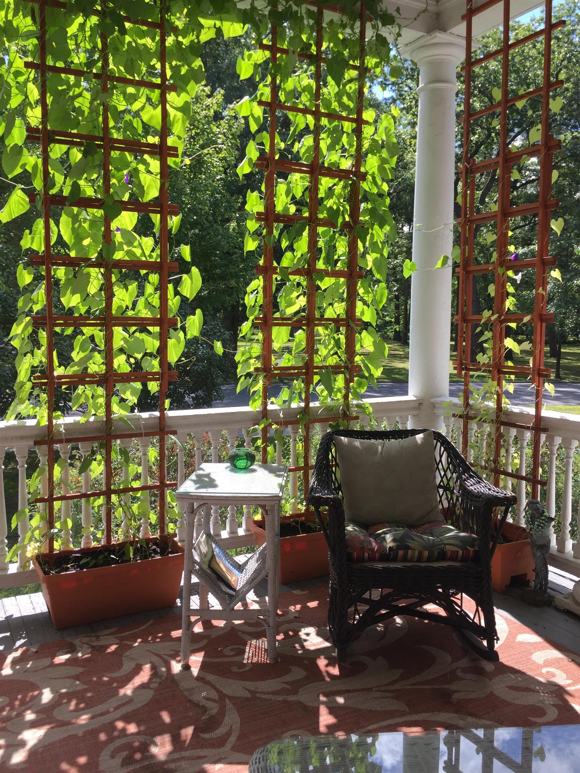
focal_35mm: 29
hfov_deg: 48.2
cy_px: 386
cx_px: 290
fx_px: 648
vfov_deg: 61.7
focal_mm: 4.15
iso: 32
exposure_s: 1/824
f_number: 2.2
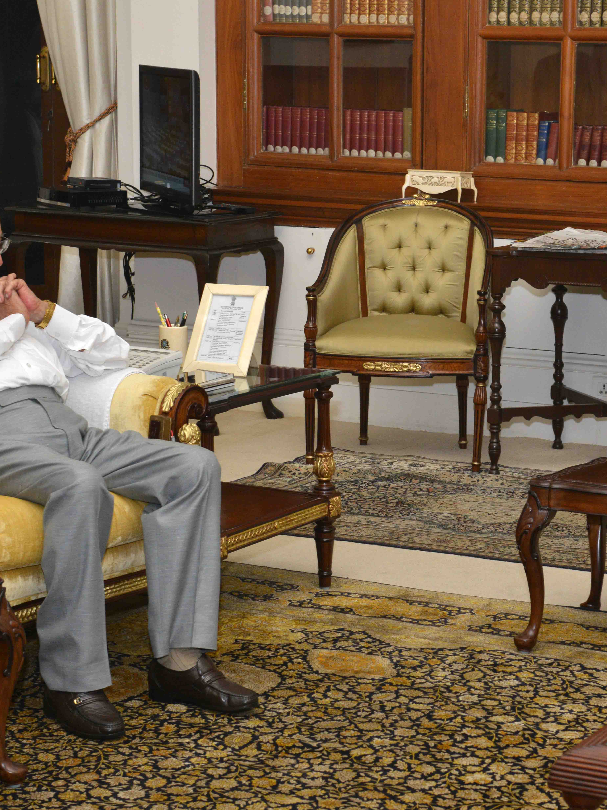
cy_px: 405
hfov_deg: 19.6
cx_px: 413
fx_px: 1754
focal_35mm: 75
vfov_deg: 26.0
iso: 1250
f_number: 8
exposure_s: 1/60
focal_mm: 52
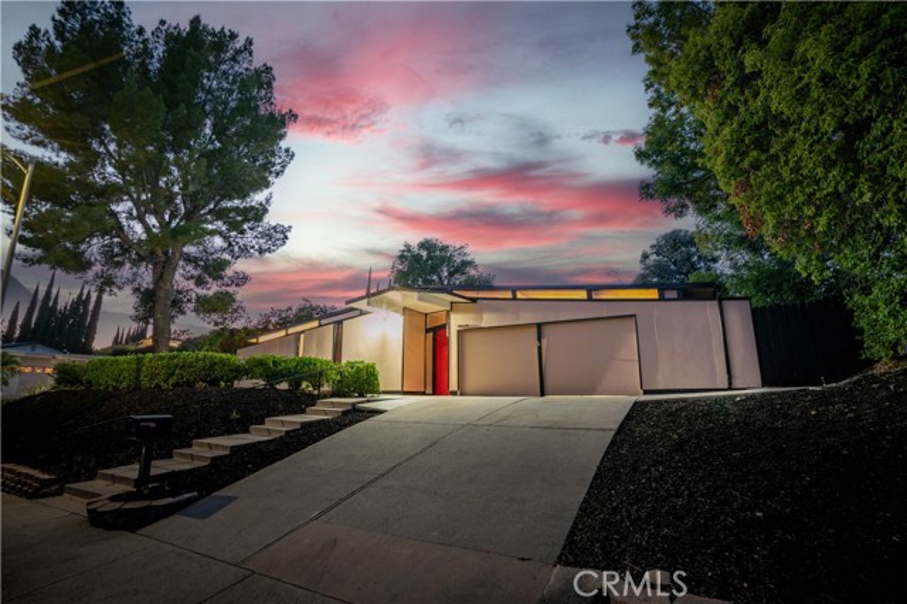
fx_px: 403
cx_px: 454
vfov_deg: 73.7
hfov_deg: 96.8
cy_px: 302
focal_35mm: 16
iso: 100
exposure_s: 20
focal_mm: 16
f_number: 11
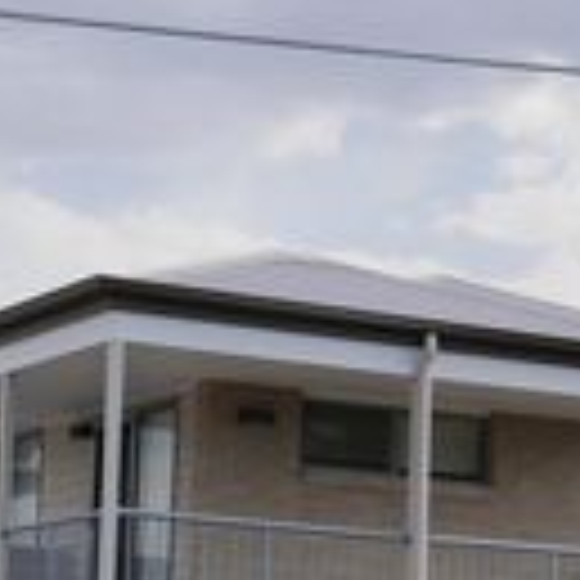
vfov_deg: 11.3
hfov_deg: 11.4
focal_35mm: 152
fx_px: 2881
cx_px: 540
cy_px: 681
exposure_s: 1/640
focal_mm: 22
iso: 200
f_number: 5.6
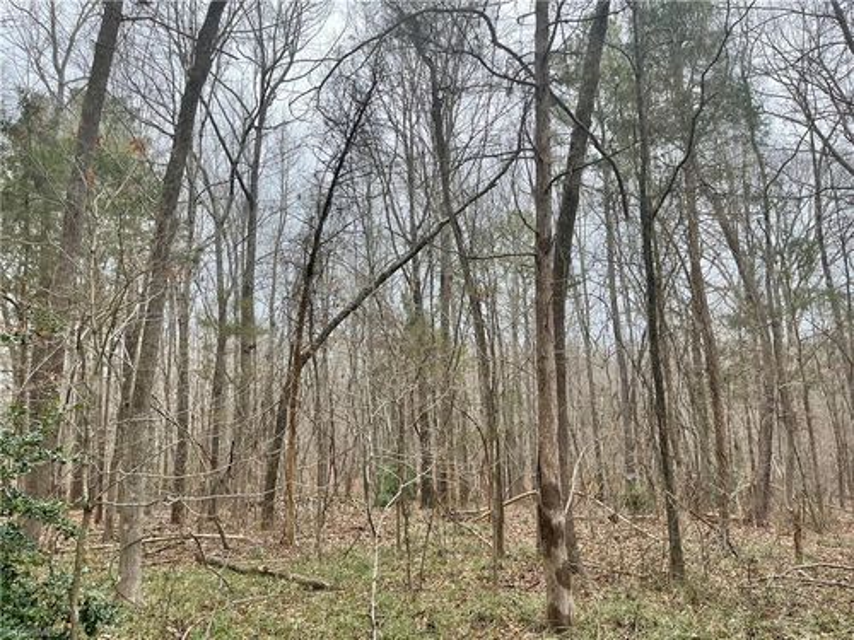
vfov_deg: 53.1
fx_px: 641
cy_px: 320
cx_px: 427
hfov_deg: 67.3
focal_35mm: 26
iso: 40
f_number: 1.6
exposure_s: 1/166
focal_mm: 5.1
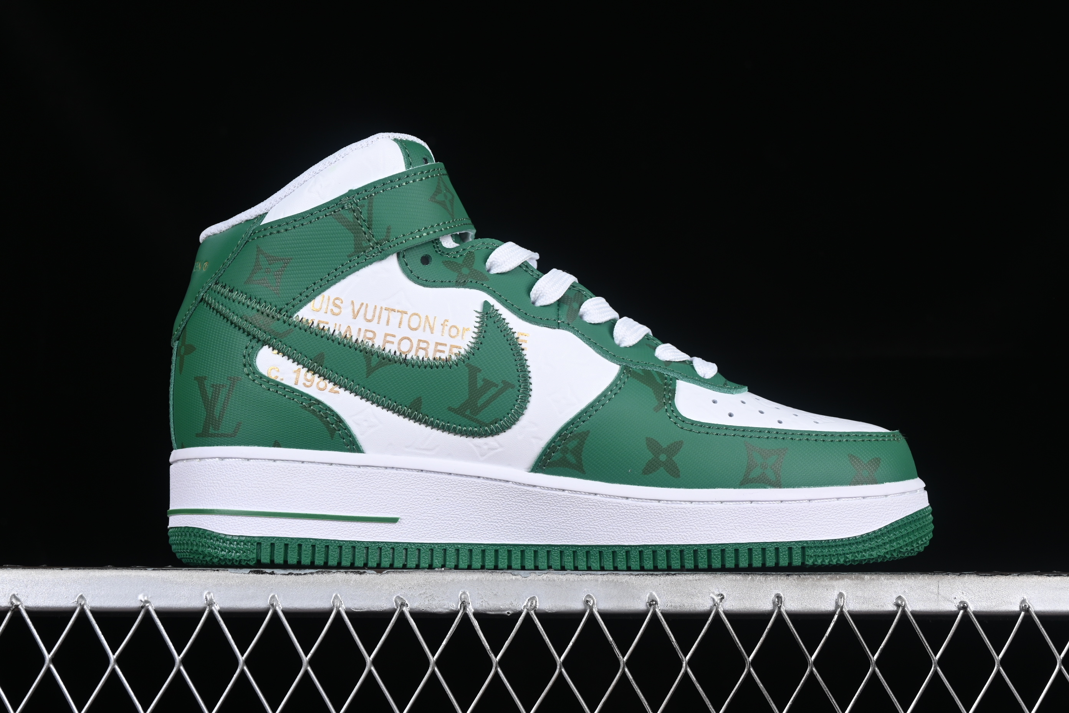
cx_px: 534
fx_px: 2227
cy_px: 356
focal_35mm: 75
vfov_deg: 18.2
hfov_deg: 27.0
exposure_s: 1/80
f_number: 8
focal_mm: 50
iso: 160
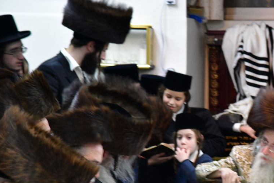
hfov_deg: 9.2
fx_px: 1697
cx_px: 253
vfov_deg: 6.2
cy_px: 132
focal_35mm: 223
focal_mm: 120
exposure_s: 1/100
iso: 2500
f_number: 5.6
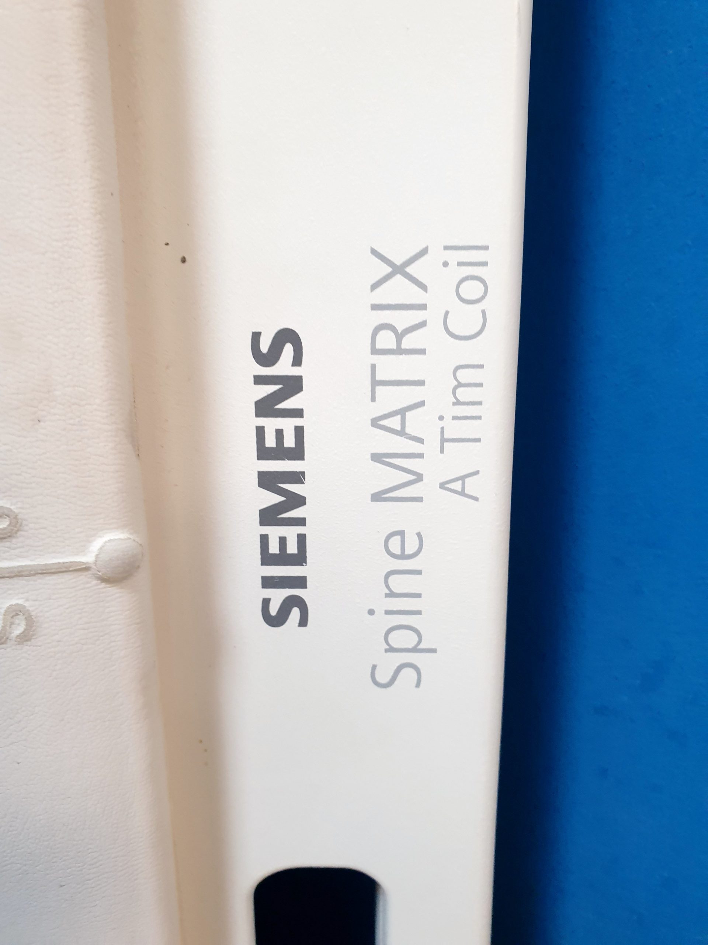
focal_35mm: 26
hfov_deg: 53.1
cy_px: 472
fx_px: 709
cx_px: 354
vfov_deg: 67.3
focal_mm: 4.3
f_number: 2.4
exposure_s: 1/50
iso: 320
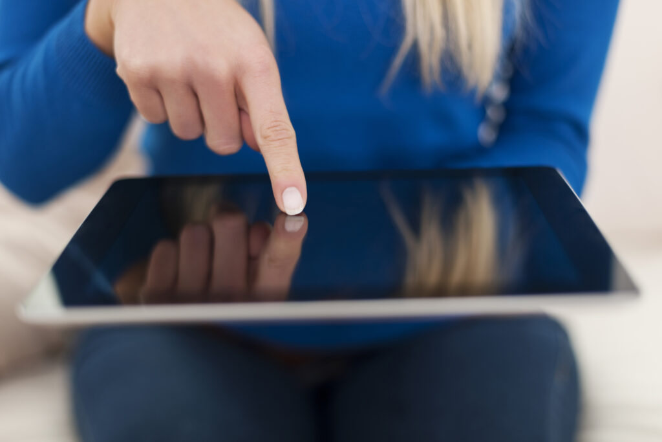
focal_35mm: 50
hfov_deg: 39.6
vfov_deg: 27.0
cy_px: 221
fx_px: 920
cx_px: 331
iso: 100
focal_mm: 50
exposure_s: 1/160
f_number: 1.8
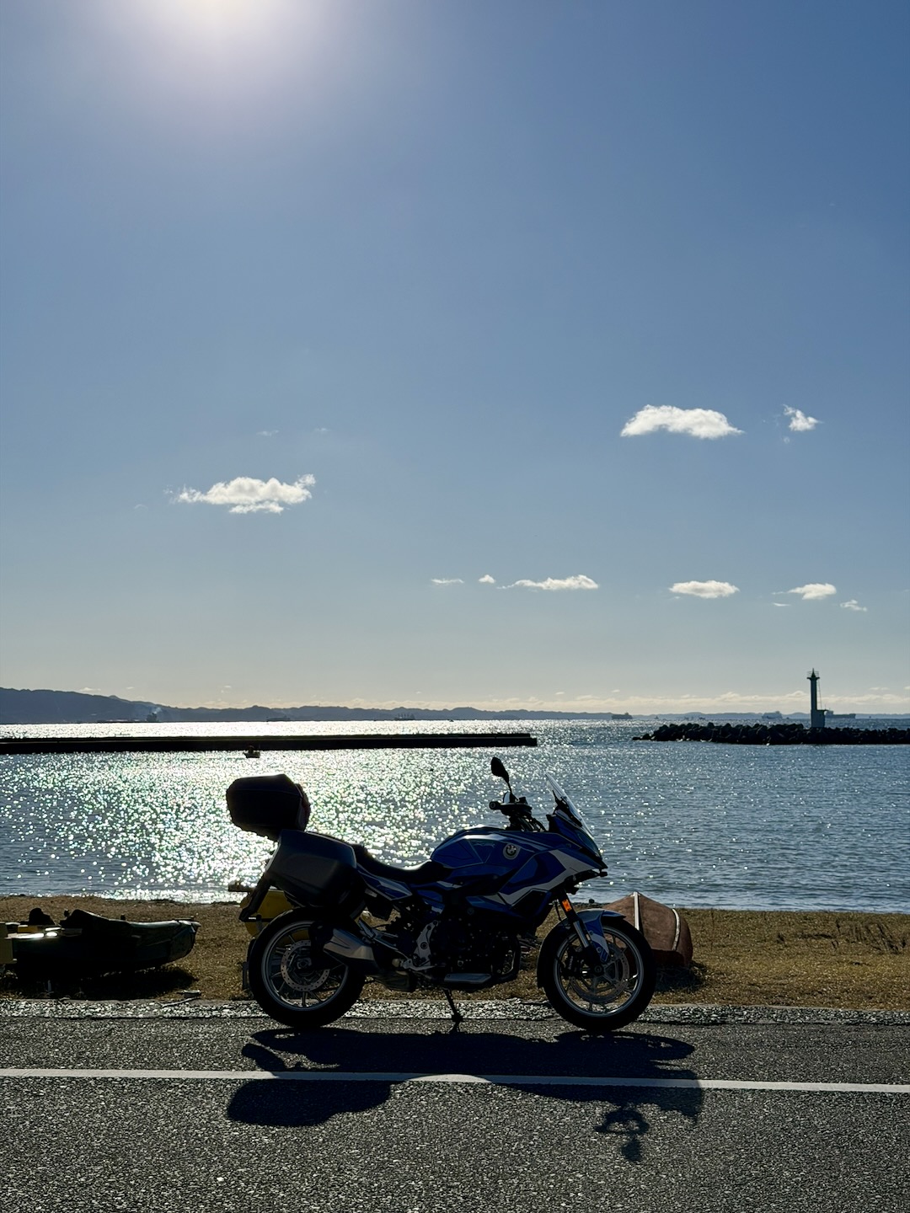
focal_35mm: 48
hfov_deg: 30.3
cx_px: 455
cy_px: 606
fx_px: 1682
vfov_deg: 39.7
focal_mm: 6.76
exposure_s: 1/27778
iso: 80
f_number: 1.78
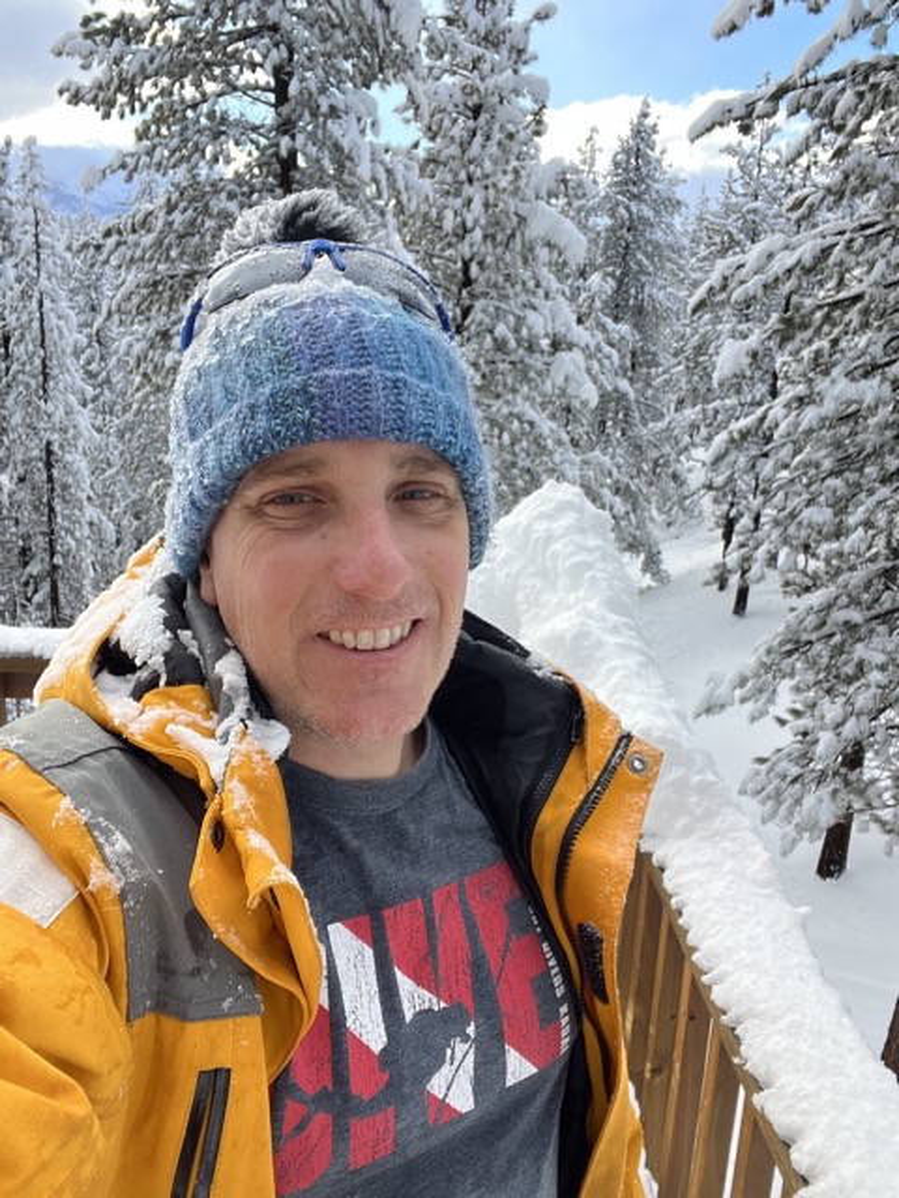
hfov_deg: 46.8
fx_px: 1039
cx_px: 450
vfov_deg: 60.0
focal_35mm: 30
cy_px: 599
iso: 32
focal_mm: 2.71
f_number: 2.2
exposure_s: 1/164
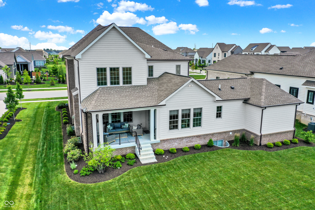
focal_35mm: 28
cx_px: 158
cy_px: 105
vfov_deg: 46.4
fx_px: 245
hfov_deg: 65.5
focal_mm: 10.26
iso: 100
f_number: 5.6
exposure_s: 1/320
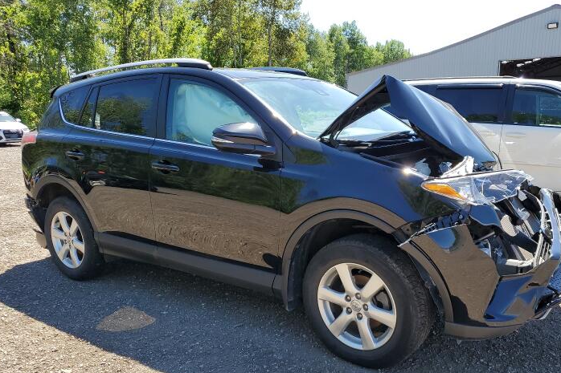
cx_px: 301
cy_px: 235
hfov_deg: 60.2
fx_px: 483
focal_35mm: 31
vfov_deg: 42.0
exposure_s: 1/909
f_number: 1.5
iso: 50
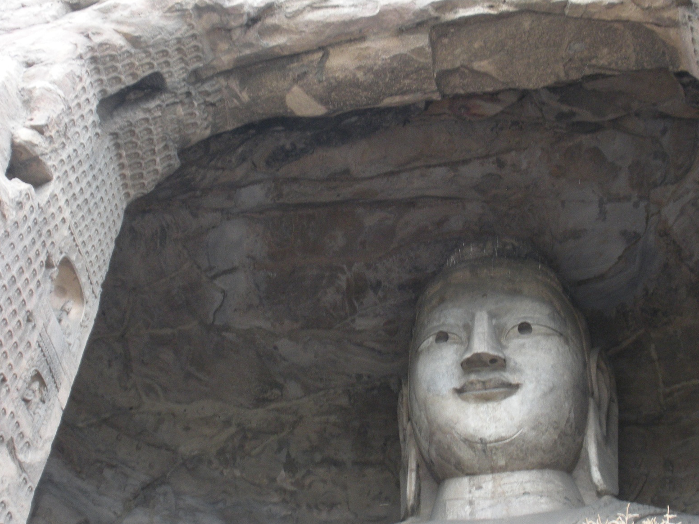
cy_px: 305
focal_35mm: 67
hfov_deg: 28.9
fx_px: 1353
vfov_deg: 21.9
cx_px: 404
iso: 132
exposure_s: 1/50.6
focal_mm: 9.1
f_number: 4.4
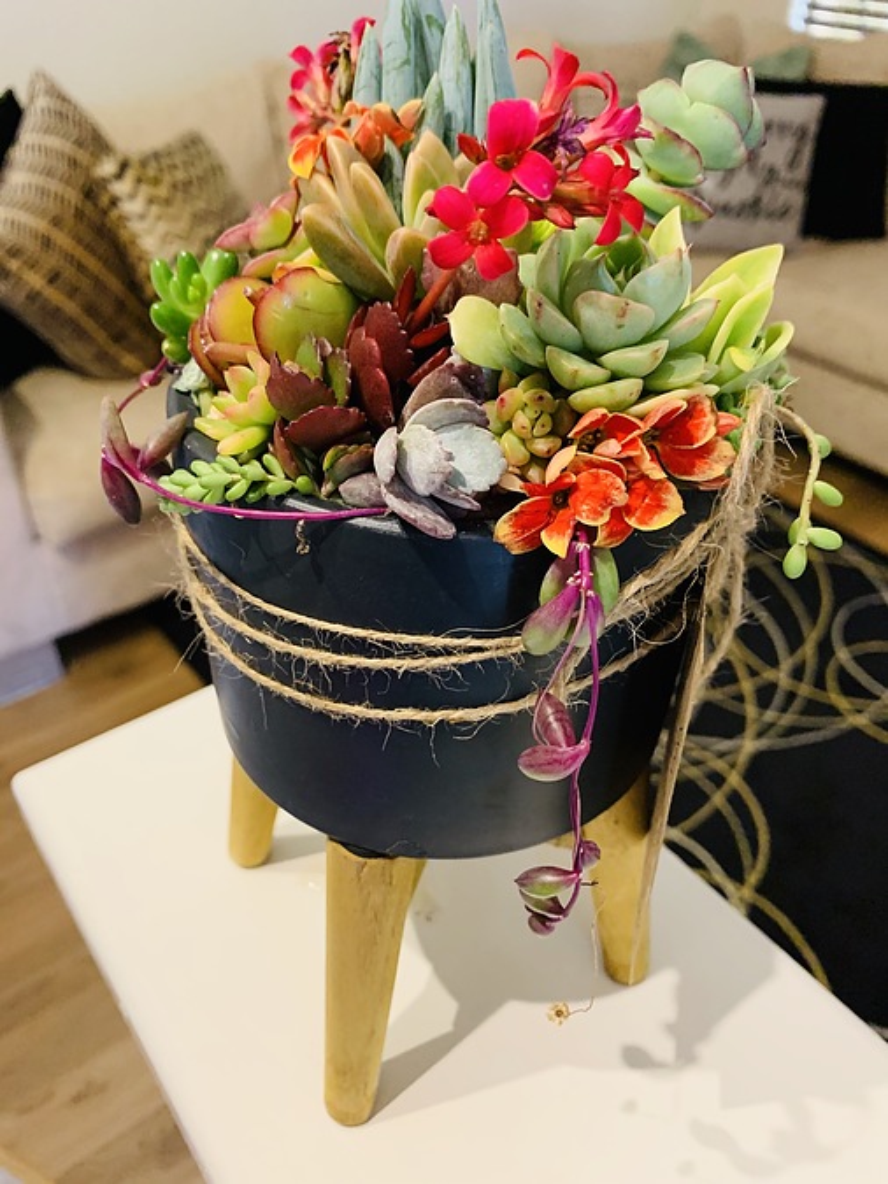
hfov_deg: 53.0
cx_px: 444
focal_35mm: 26
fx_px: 890
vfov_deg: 67.3
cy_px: 592
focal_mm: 4.25
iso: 400
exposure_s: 1/40
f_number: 1.8
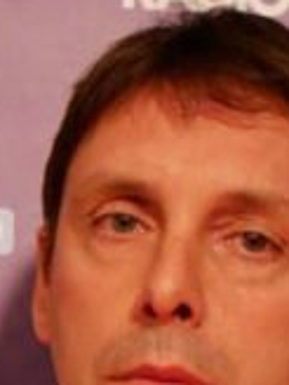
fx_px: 2638
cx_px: 53
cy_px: 693
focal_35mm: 237
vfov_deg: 8.1
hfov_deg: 6.3
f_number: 3.9
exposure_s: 1/40
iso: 400
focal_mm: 18
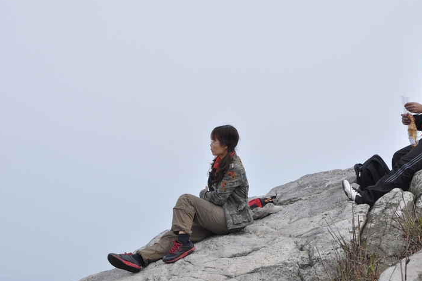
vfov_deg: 8.9
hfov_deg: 13.4
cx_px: 227
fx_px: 1791
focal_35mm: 153
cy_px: 155
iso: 200
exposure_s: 1/250
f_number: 13
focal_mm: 90
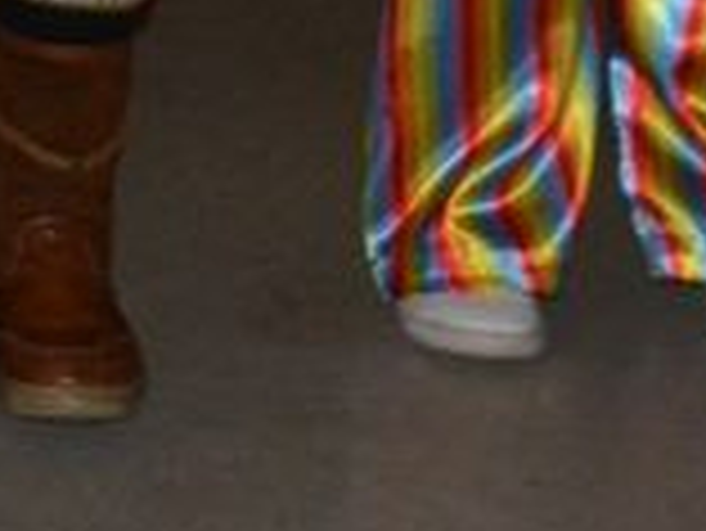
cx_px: -364
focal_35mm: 244
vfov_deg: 5.9
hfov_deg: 7.9
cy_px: -754
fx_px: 4980
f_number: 4
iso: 3200
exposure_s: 1/60
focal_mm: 28
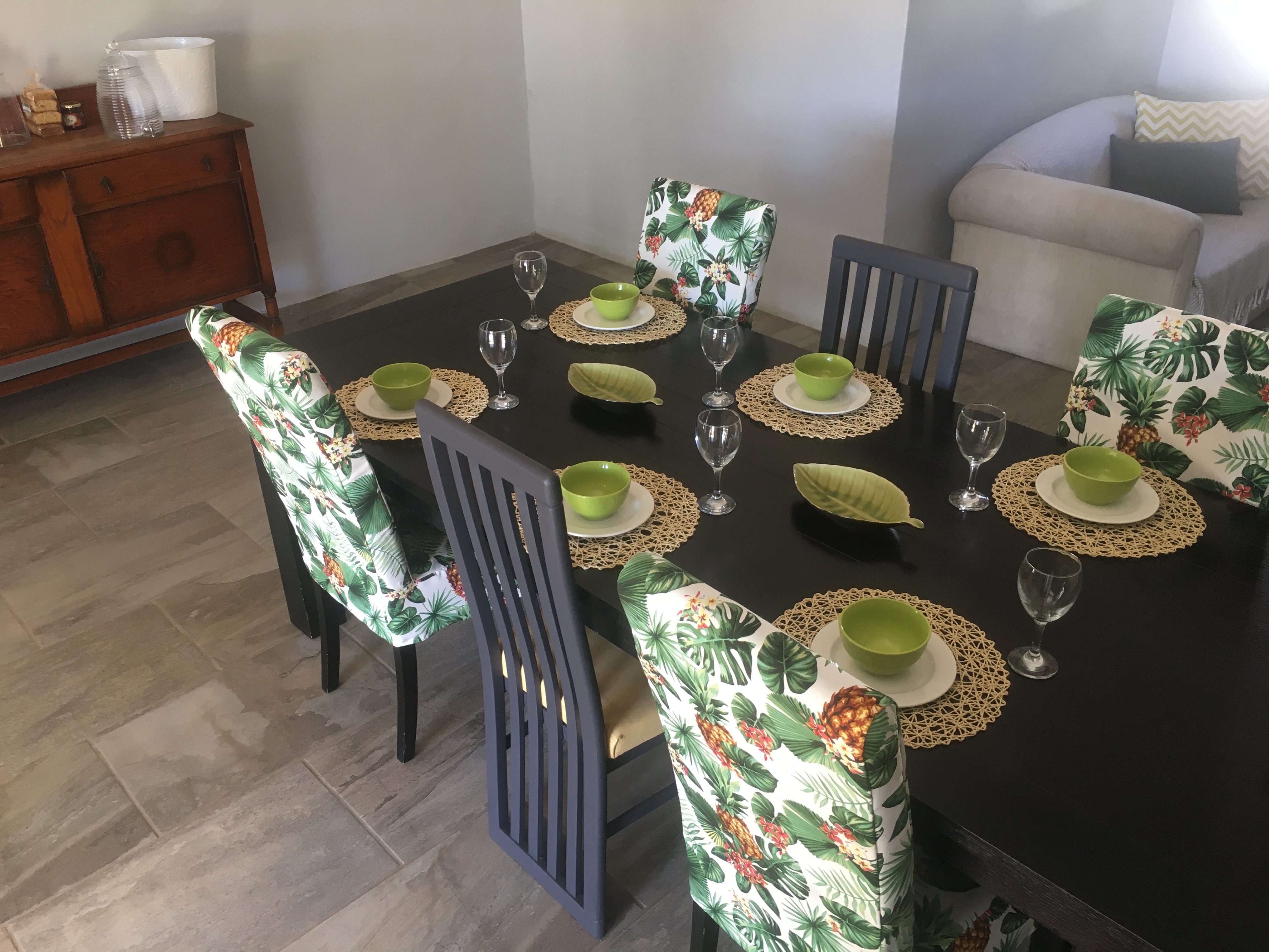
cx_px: 634
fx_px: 1063
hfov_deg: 61.7
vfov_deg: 48.2
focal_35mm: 29
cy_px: 476
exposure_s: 1/33
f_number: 2.2
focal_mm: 4.15
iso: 80
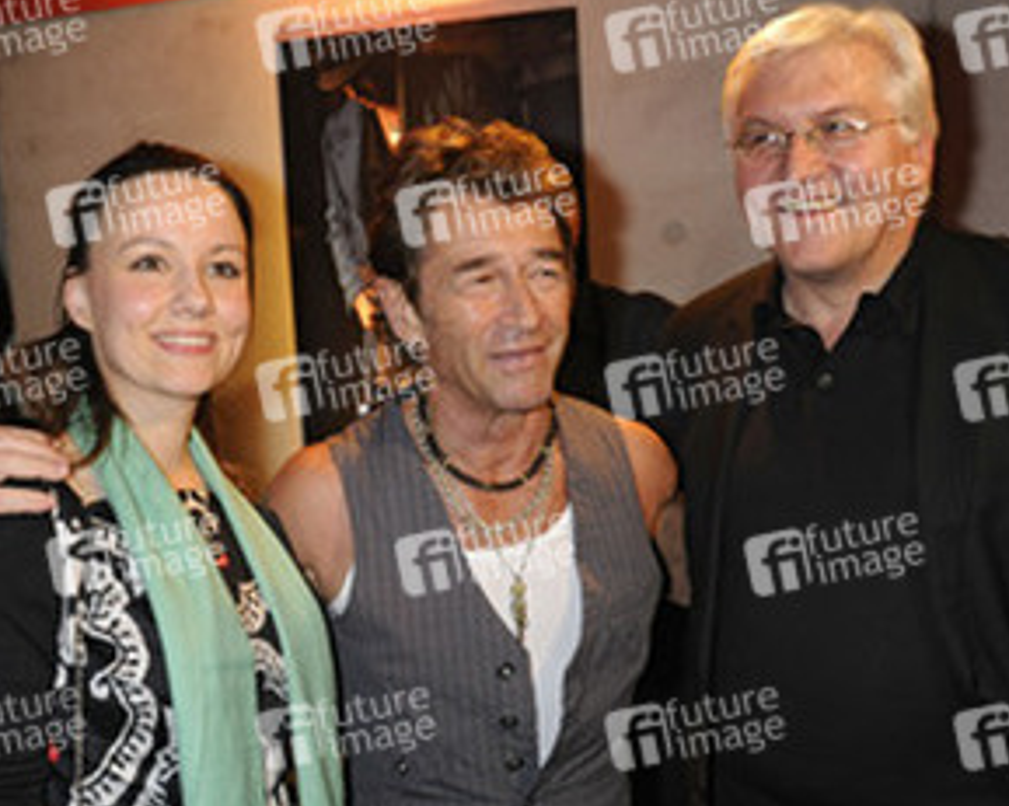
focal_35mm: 41
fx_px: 1224
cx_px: 393
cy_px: 468
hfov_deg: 44.5
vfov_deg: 36.4
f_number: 4.5
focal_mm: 28
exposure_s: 1/30
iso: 2000
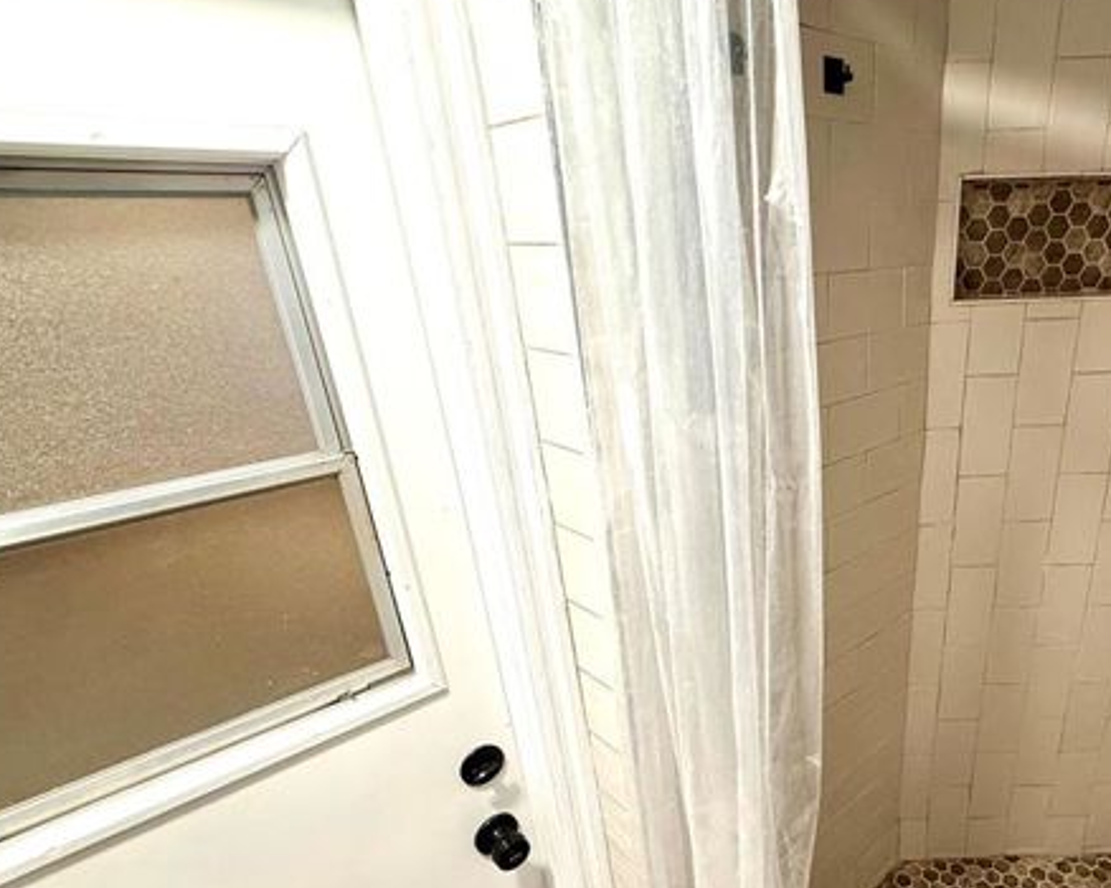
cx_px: 777
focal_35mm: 22
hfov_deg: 71.8
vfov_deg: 62.3
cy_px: 551
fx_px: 723
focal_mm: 2.22
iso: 200
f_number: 2.2
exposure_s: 1/60
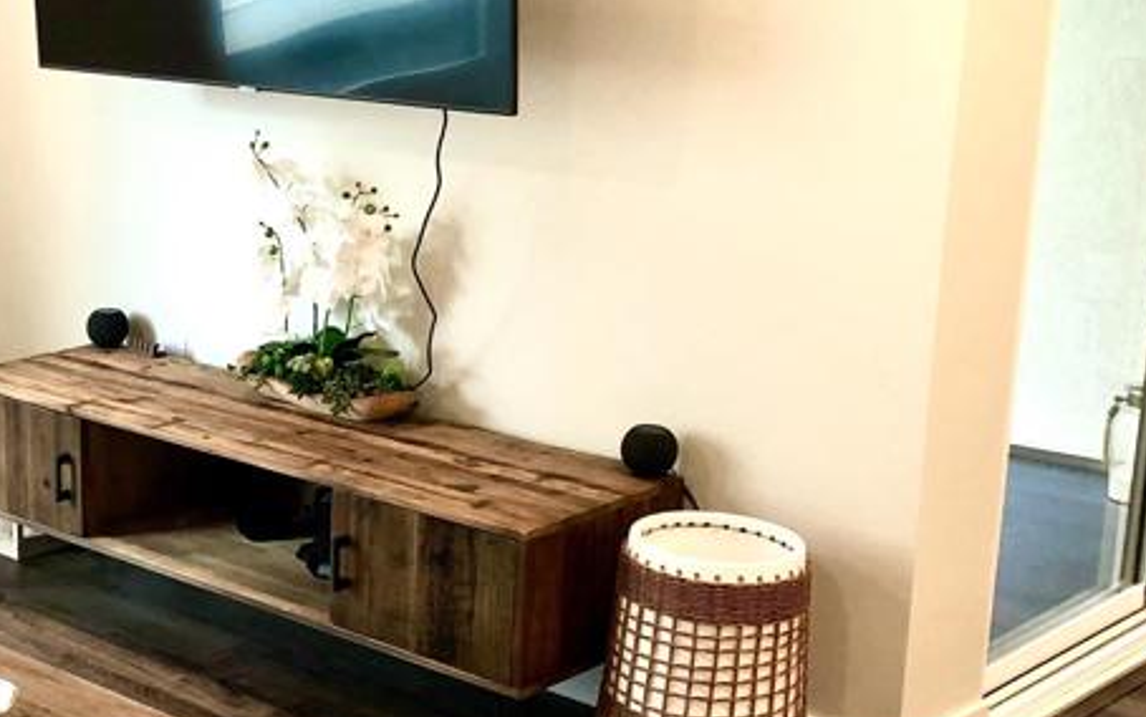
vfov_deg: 19.4
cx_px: -30
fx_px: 2093
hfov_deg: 28.5
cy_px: 465
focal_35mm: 67
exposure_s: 1/24
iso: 40
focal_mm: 4
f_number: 1.8
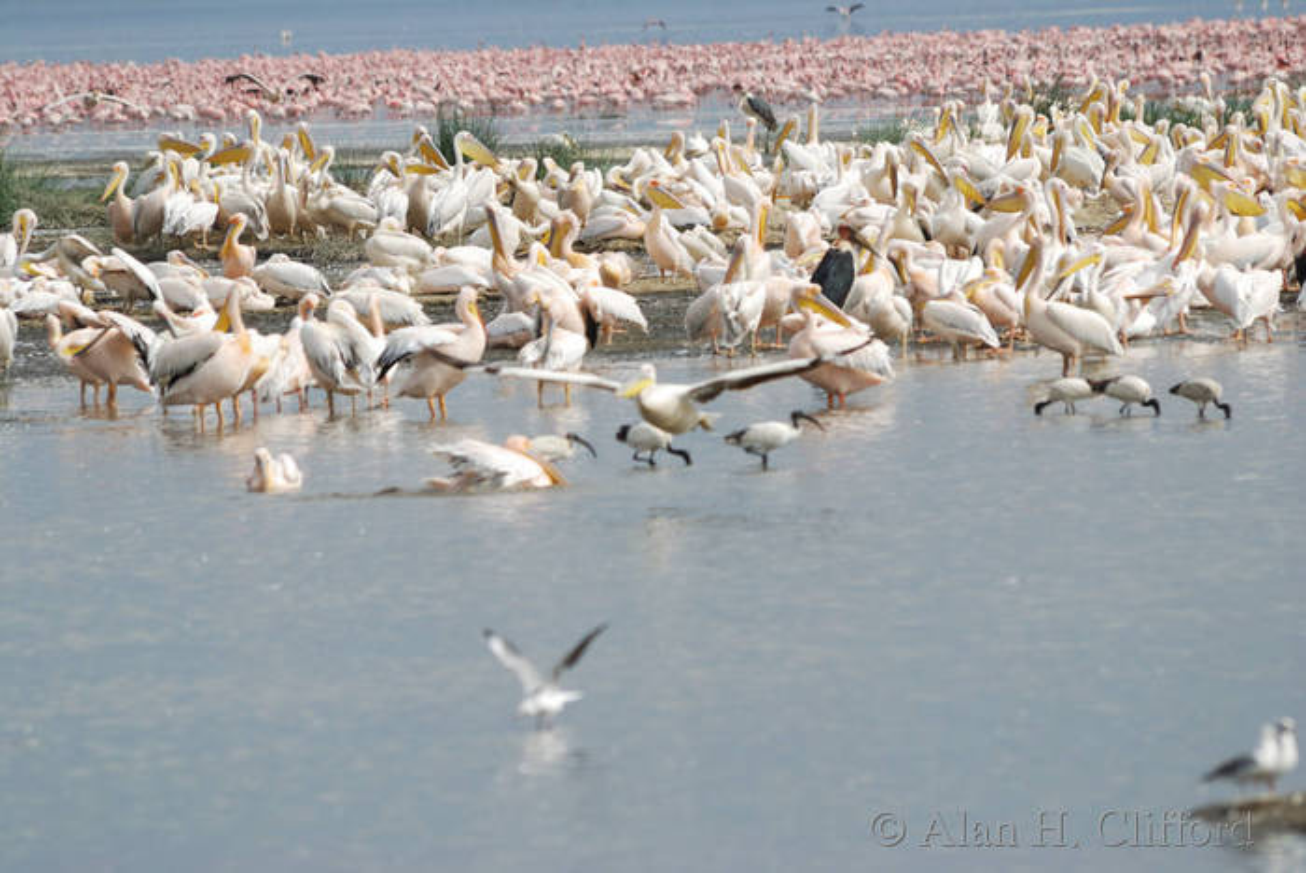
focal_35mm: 600
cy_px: 436
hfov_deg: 3.4
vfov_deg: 2.3
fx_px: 21784
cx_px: 653
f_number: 7.1
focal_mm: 400
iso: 100
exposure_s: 1/400
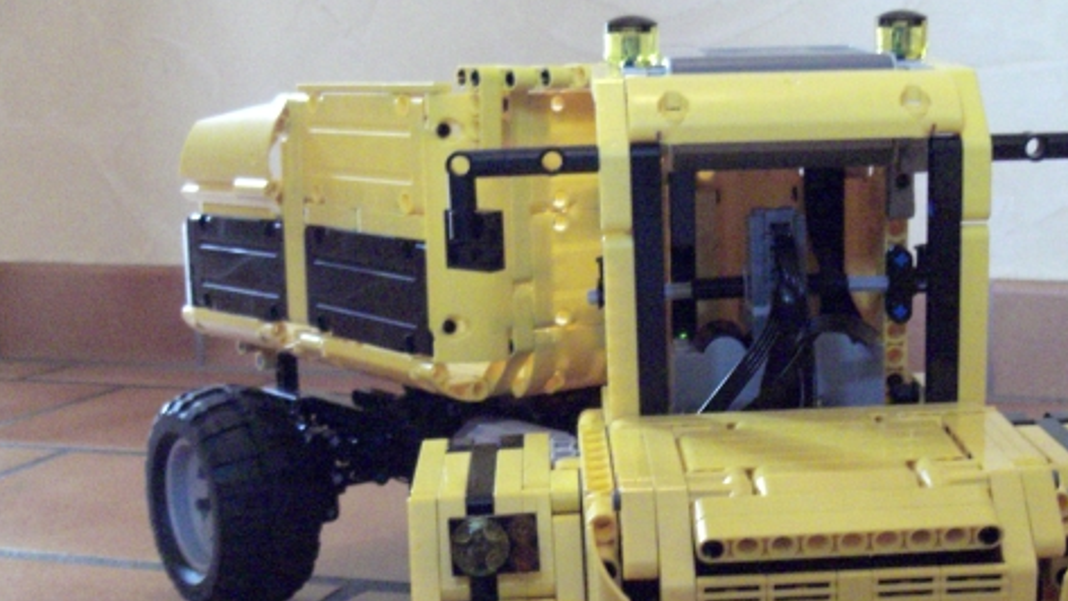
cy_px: 434
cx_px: 704
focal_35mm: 56
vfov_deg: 21.3
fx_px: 1586
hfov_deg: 36.9
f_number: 3.1
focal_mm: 6.3
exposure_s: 1/30
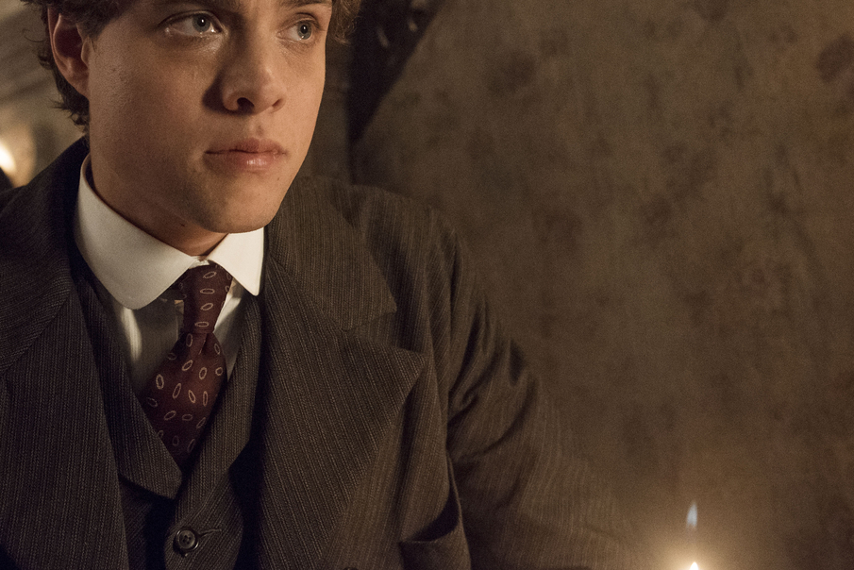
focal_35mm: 56
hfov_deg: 35.5
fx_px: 1329
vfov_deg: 23.7
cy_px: 93
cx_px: 343
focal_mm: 32
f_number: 3.2
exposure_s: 1/100
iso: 4000
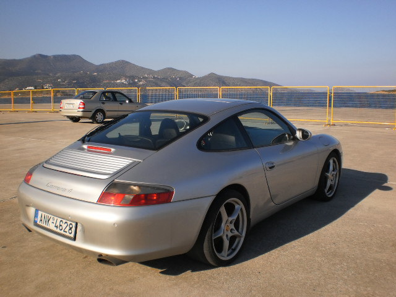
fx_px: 412
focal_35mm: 36
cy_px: 148
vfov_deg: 39.7
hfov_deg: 51.4
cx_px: 198
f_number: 4.6
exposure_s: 1/800
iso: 100
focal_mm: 6.3
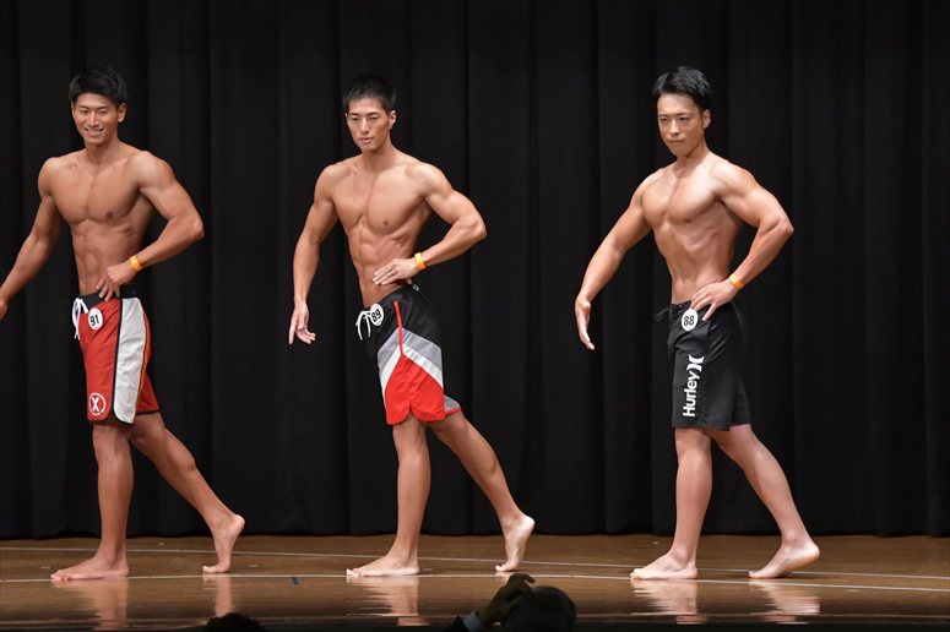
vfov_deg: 6.8
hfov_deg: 10.2
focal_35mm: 202
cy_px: 316
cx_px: 475
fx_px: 5328
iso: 6400
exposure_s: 1/400
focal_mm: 135
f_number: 5.6
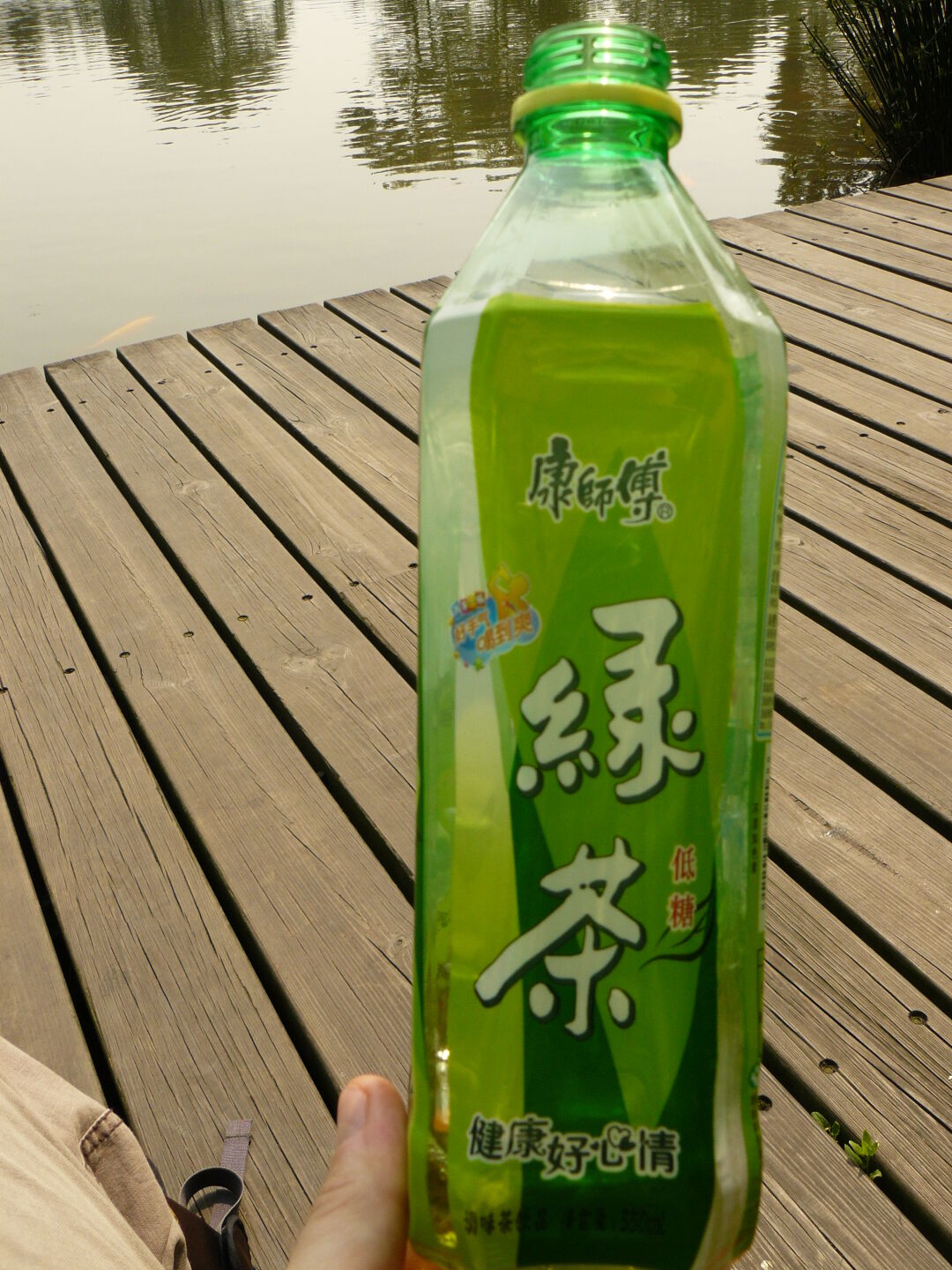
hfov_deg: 39.7
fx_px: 1320
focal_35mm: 36
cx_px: 476
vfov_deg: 51.4
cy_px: 635
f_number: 5.6
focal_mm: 6
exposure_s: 1/320
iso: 100
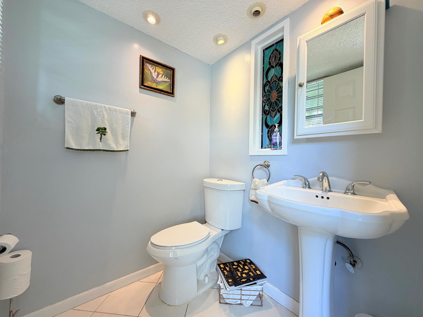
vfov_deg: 85.7
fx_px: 171
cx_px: 212
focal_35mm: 14
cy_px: 158
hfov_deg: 102.1
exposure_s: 1/120
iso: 100
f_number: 2.2
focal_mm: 2.22
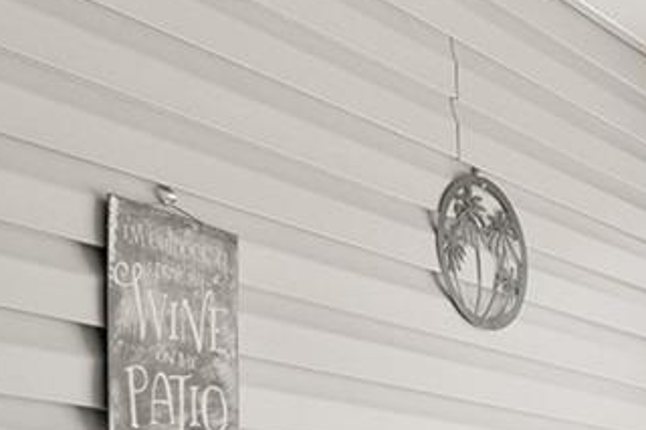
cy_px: 612
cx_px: 1476
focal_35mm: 95
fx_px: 1704
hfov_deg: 14.9
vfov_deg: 13.7
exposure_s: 1/80
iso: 320
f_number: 8
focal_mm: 19
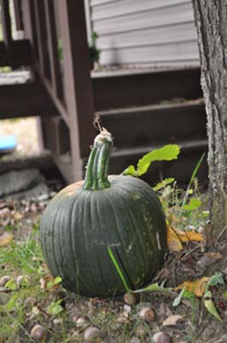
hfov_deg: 16.5
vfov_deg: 24.7
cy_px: 172
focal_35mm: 82
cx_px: 114
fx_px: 784
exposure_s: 1/30
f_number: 5.6
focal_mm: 55
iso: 800
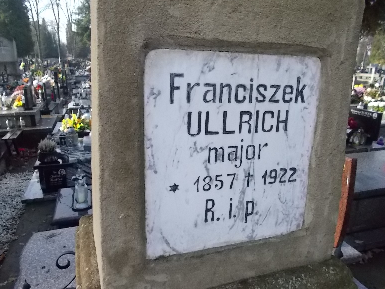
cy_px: 147
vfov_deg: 51.4
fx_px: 300
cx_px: 195
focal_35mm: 27
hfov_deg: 65.3
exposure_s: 1/160
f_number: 8
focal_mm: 4.6
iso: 400
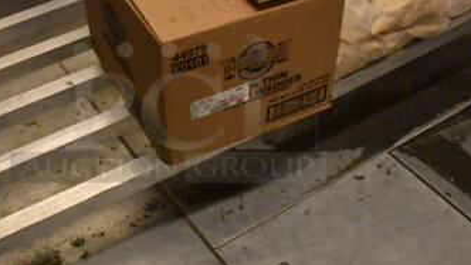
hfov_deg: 39.5
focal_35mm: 52
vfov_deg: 23.0
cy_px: 108
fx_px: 650
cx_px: 169
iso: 8000
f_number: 3.5
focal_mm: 18
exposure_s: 1/125
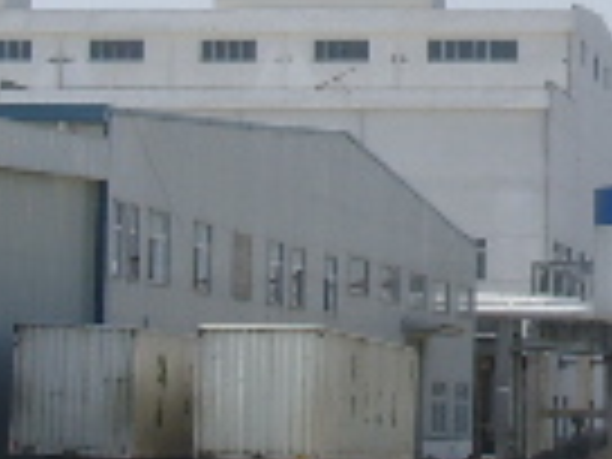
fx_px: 3253
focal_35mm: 184
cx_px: 792
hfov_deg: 10.5
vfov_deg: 8.0
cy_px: 9
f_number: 6.3
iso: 50
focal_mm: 6.6
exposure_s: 1/350
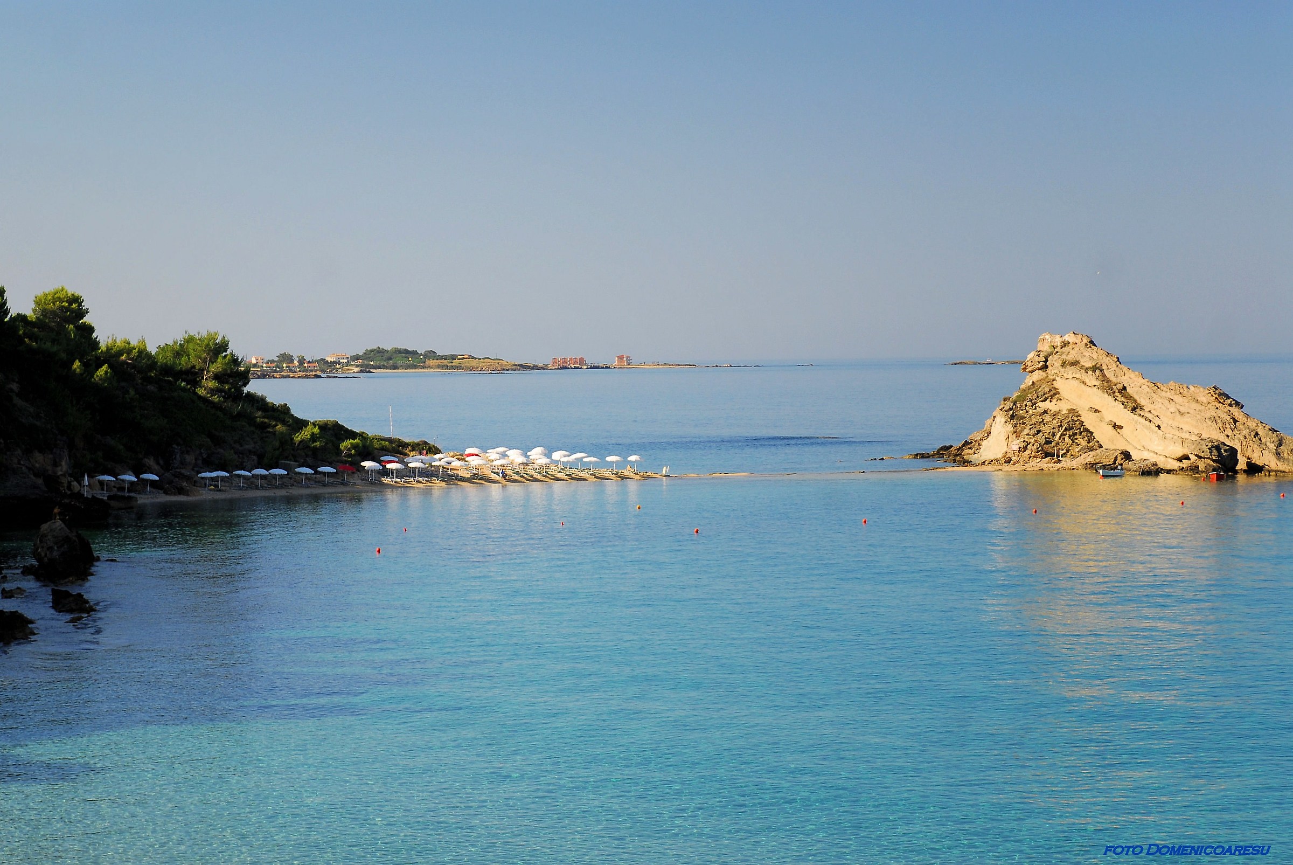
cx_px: 646
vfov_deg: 14.1
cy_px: 432
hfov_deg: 20.9
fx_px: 3505
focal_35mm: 98
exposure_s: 1/125
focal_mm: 65
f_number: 5.6
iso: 100
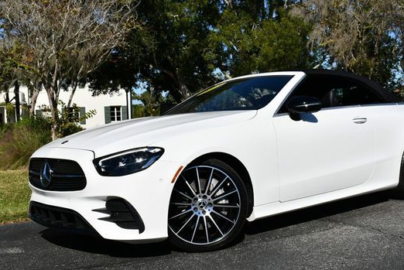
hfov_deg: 40.2
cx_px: 231
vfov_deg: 27.5
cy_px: 114
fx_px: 550
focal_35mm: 49
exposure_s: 1/400
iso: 100
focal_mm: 20
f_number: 10
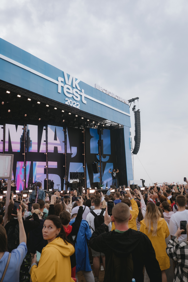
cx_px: 94
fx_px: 235
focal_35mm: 30
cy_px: 141
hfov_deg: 43.6
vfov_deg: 61.9
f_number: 4.2
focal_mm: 20.9
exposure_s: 1/400
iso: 200
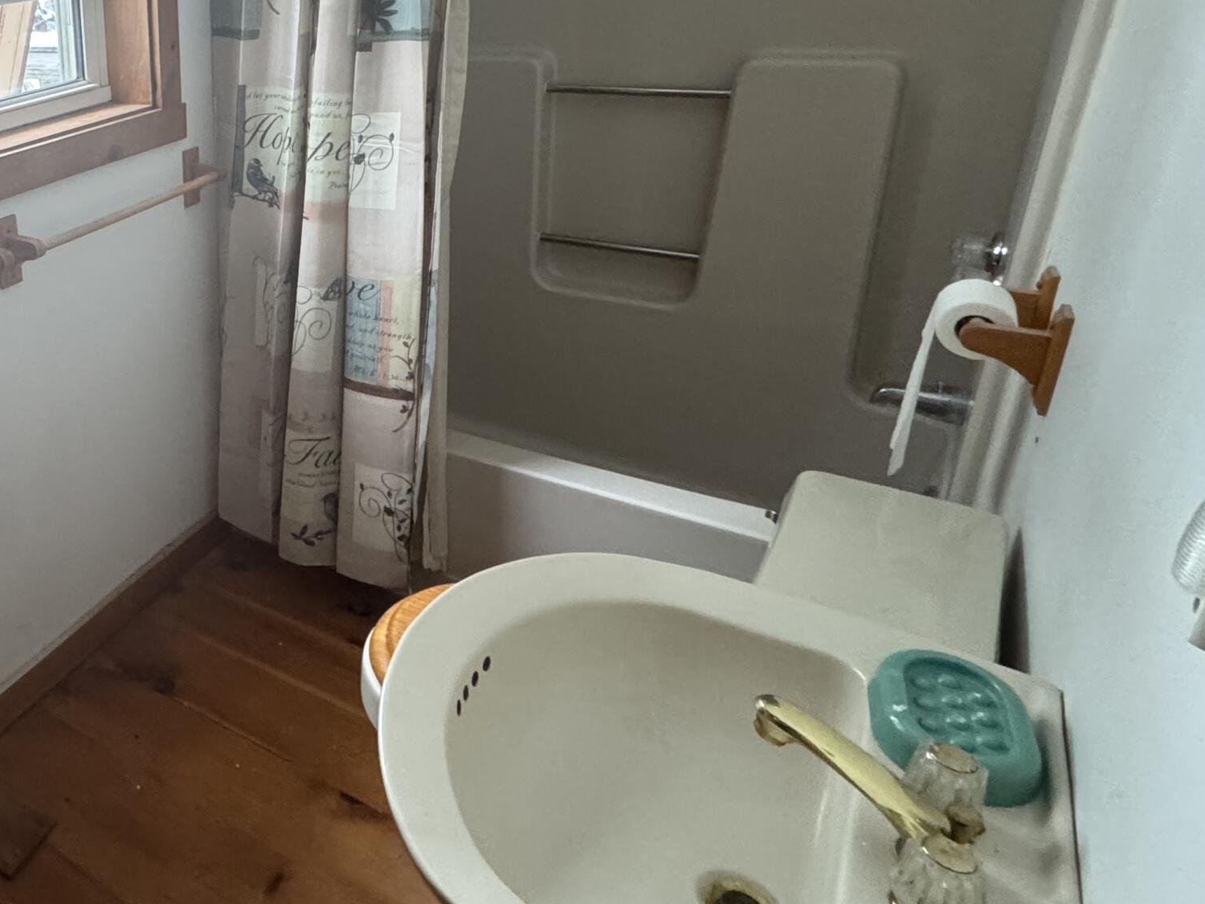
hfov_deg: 53.7
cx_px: 79
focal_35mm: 28
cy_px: 285
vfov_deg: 48.7
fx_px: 975
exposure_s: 1/60
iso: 500
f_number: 2.2
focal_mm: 2.22
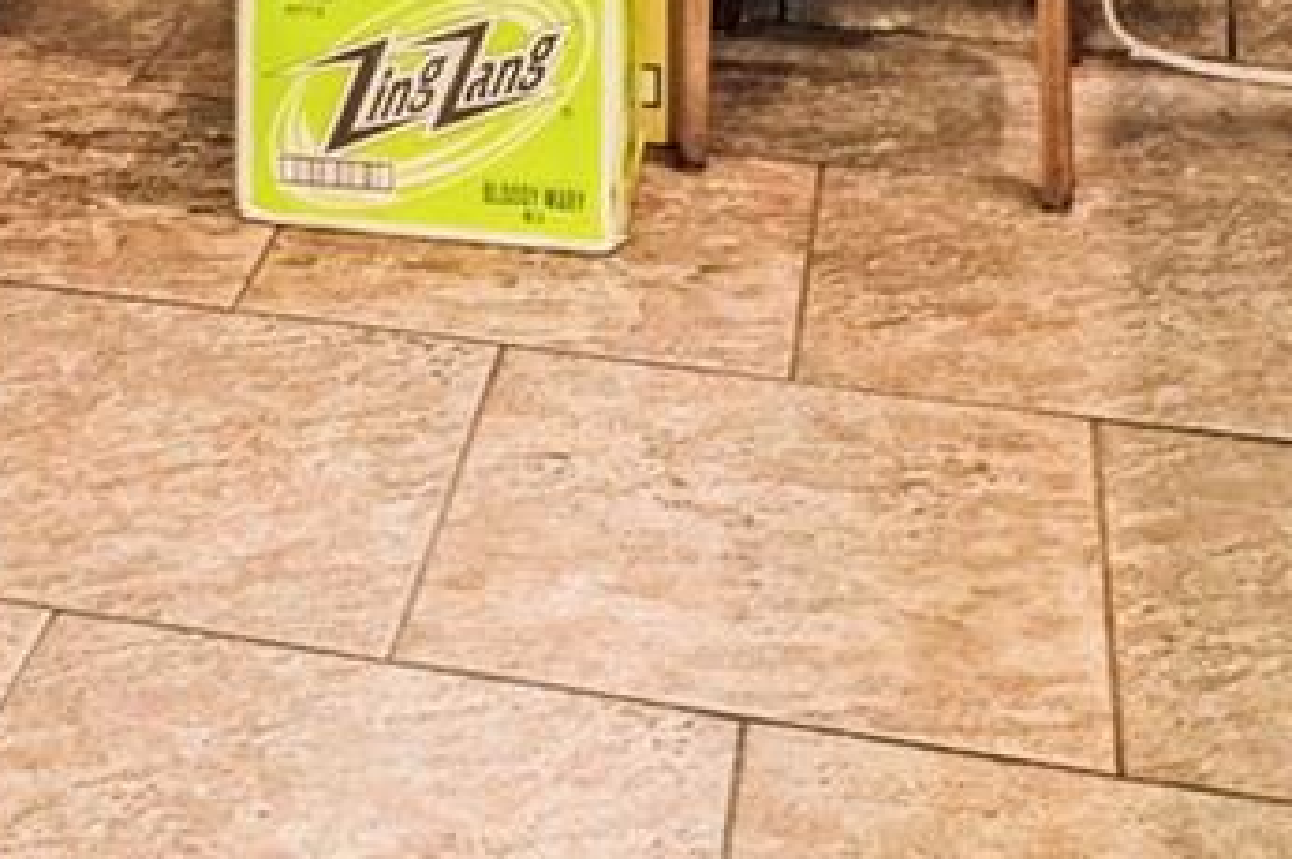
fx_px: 2736
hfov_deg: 25.9
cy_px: -915
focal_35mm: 76
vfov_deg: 14.5
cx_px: 187
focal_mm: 11
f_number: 9
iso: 250
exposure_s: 1/80
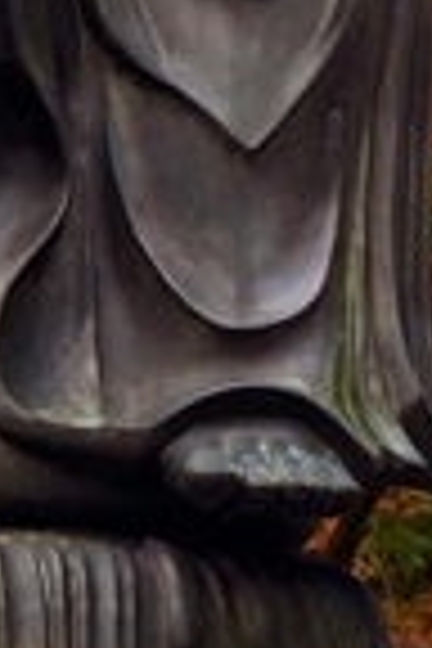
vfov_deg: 2.8
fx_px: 13137
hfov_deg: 1.9
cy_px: -886
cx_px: 709
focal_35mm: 730
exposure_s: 1/160
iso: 200
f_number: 6.3
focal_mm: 87.8
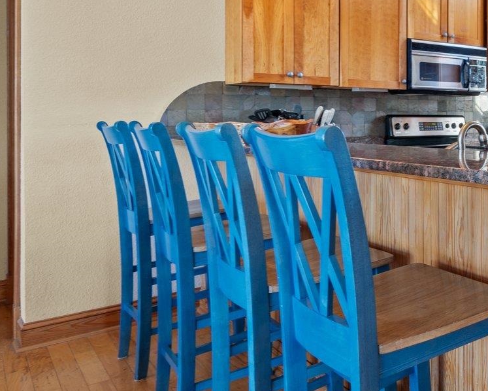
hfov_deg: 40.6
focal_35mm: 36
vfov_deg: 40.2
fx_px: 520
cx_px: 535
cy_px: 108
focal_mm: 14
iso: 100
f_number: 8
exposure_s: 1/1.67
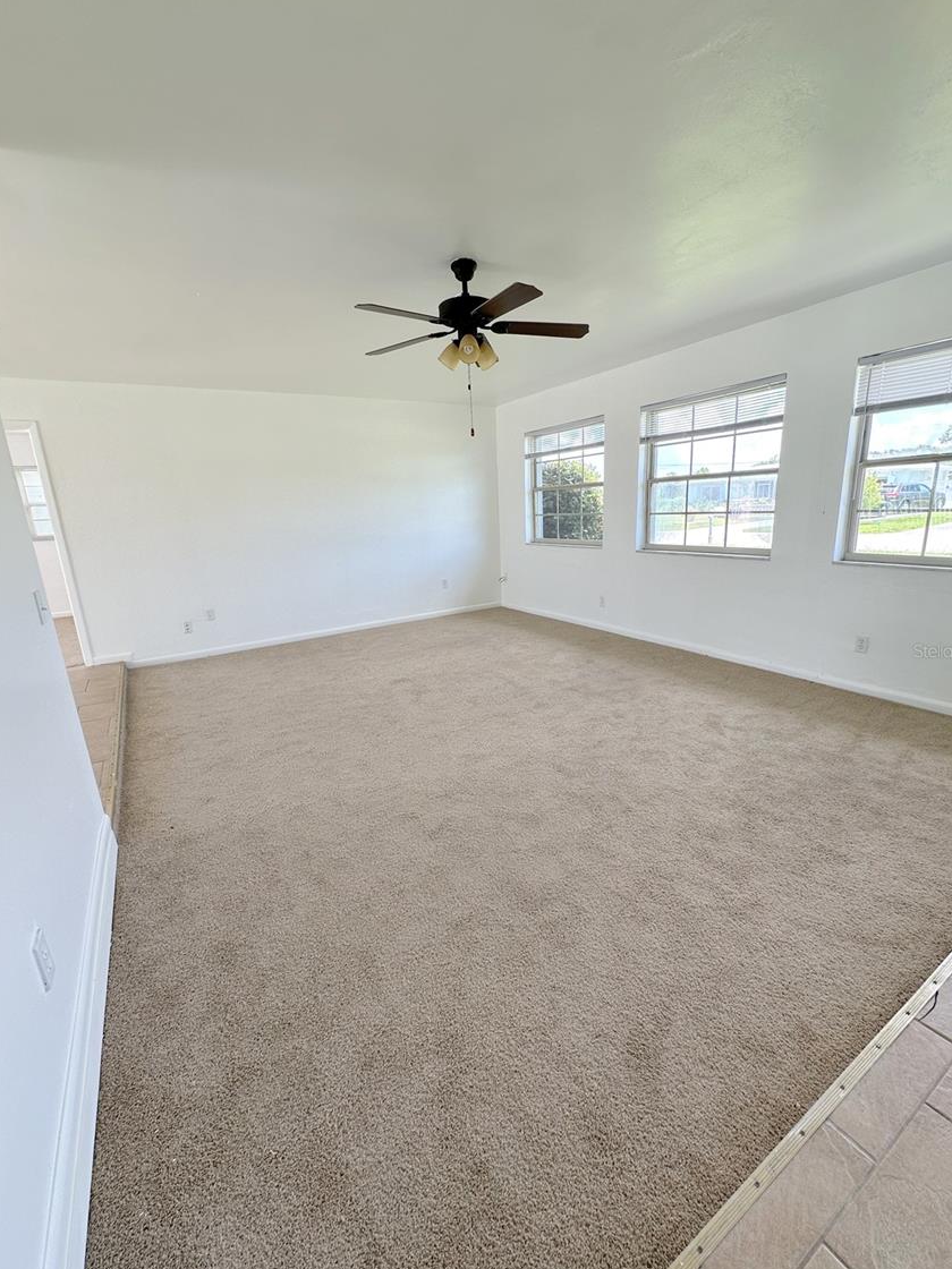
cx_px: 484
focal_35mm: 15
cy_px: 650
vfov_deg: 98.2
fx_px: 550
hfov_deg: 81.7
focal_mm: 2.22
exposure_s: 1/145
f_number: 2.2
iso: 40
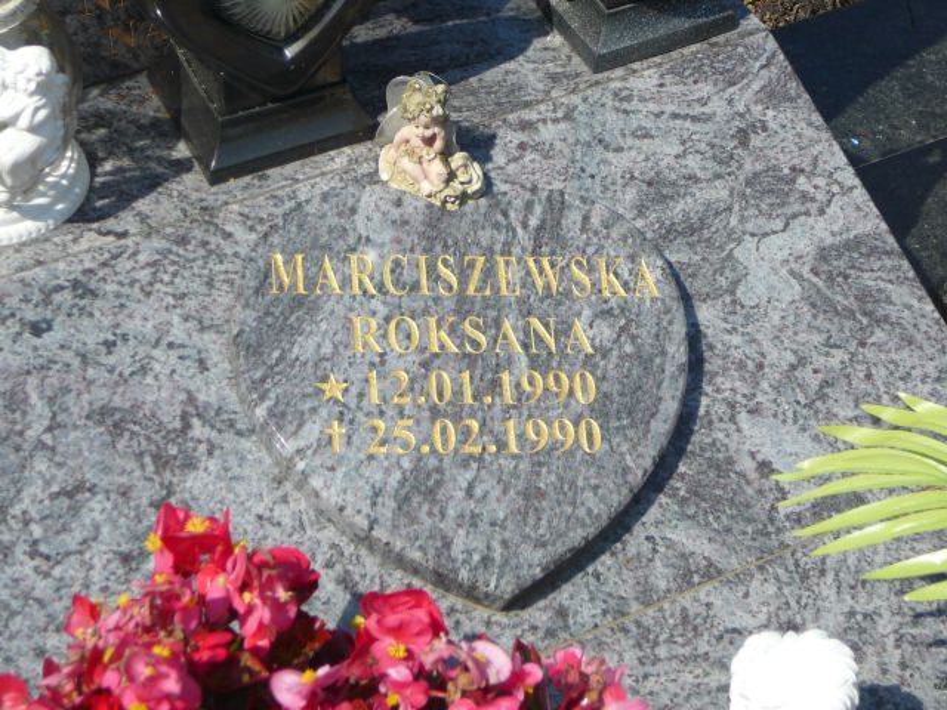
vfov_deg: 19.1
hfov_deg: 25.3
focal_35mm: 77
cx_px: 474
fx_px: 2107
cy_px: 355
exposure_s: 1/800
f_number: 3.7
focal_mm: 11.5
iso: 80
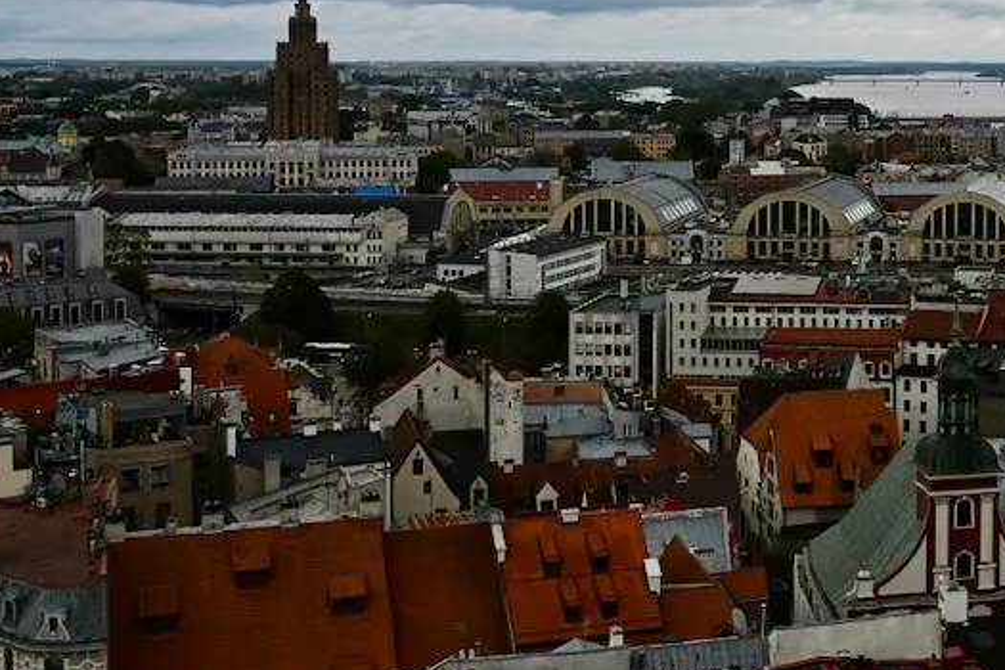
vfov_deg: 20.6
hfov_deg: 29.2
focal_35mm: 65
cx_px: 976
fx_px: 1814
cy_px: 111
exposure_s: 1/80
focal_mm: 31
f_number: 11
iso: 400
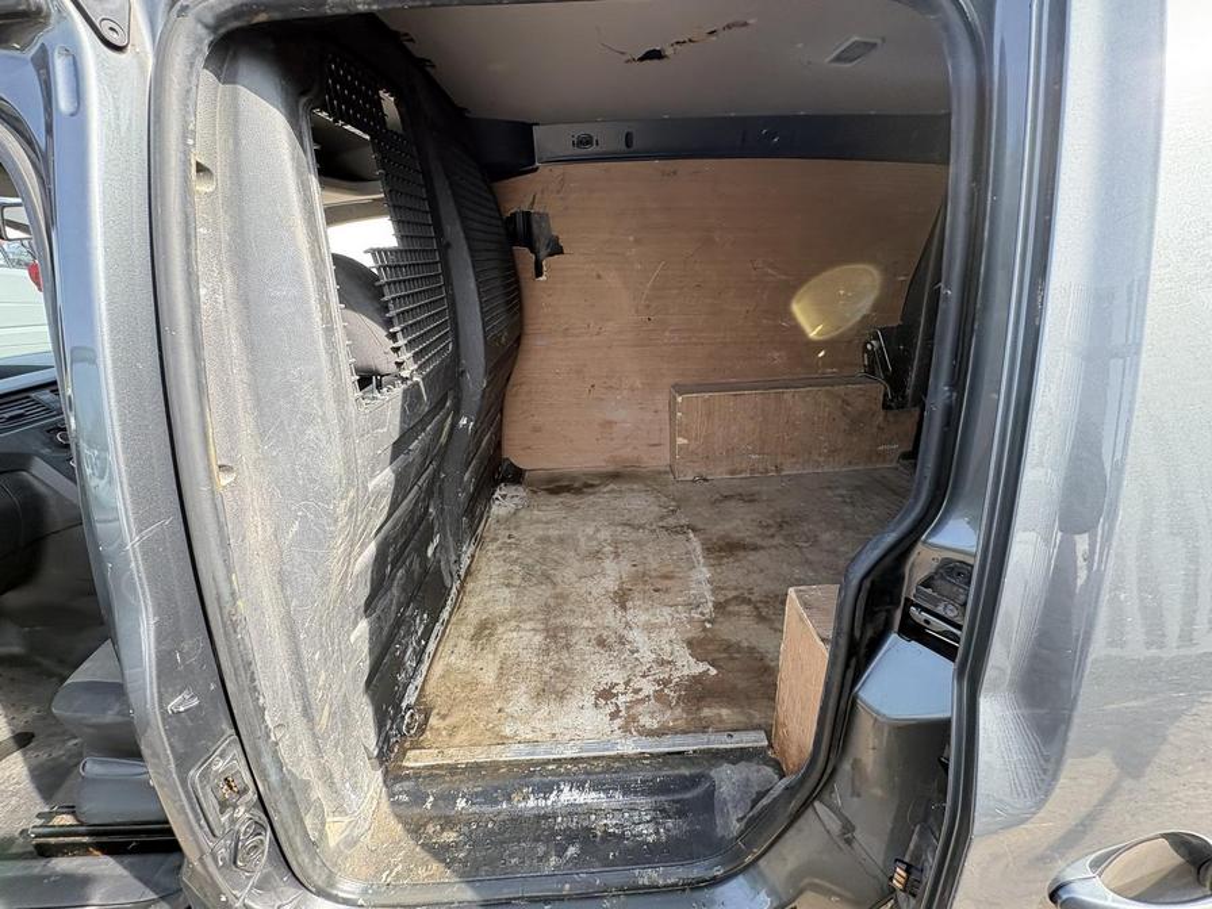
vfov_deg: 85.7
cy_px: 454
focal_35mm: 14
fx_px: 490
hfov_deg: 102.1
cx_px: 606
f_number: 2.2
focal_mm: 2.22
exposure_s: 1/136
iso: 80
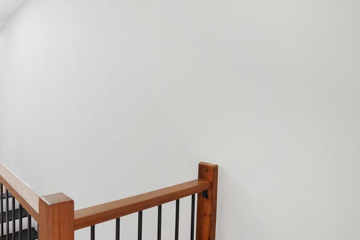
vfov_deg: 51.2
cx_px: 89
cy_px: 108
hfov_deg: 67.0
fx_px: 250
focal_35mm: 25
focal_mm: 16
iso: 1250
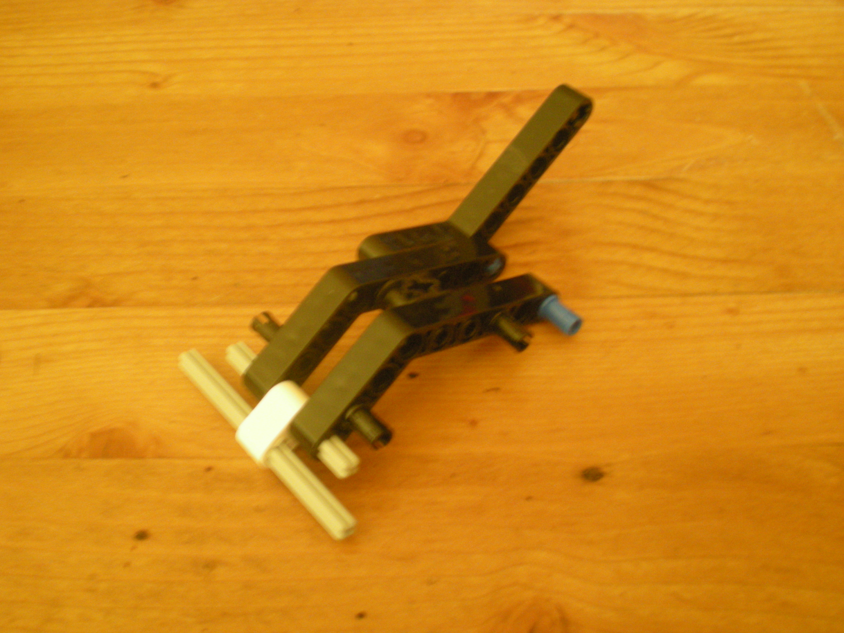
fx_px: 951
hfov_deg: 47.9
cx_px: 412
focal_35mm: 39
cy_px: 314
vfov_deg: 36.8
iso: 260
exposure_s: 1/8
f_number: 3.1
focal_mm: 6.3
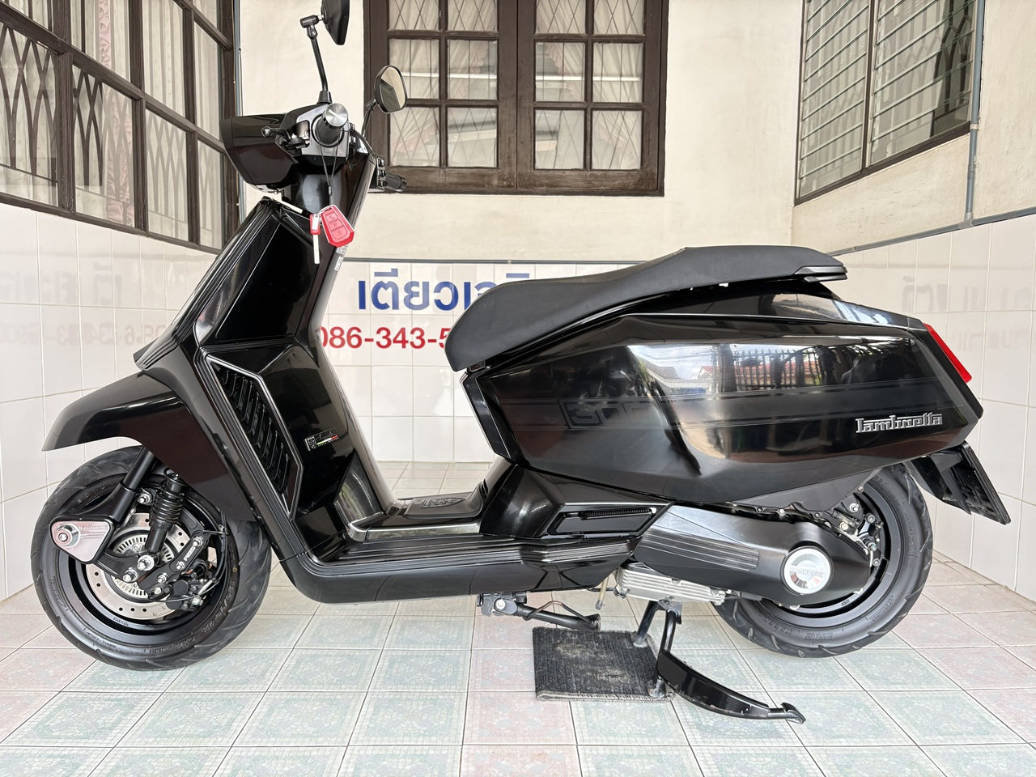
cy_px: 388
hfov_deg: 67.3
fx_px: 778
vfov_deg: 53.1
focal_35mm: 26
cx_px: 518
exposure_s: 1/81
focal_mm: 5.96
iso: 125
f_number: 1.6
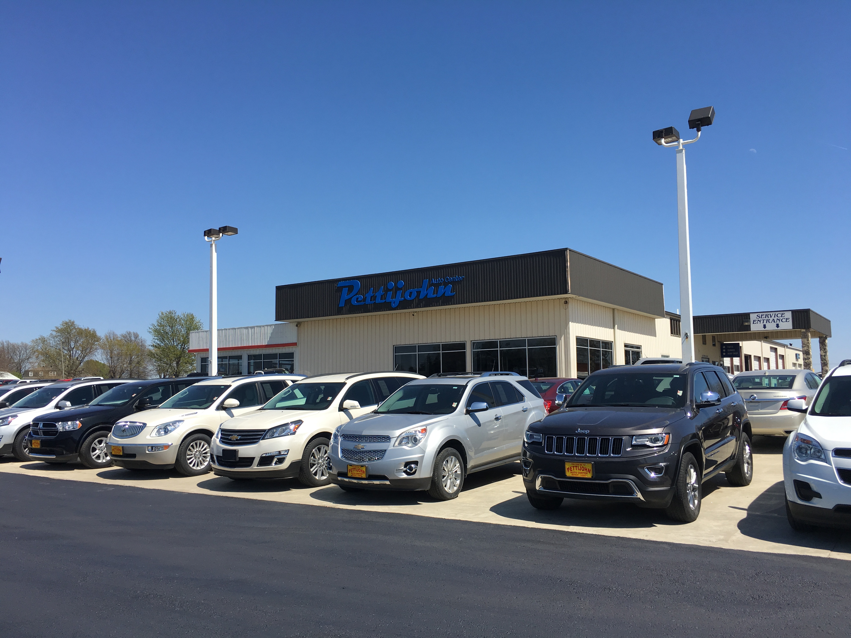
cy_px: 319
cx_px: 426
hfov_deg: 61.7
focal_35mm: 29
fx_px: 713
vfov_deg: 48.2
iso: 25
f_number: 2.2
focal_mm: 4.15
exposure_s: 1/1672
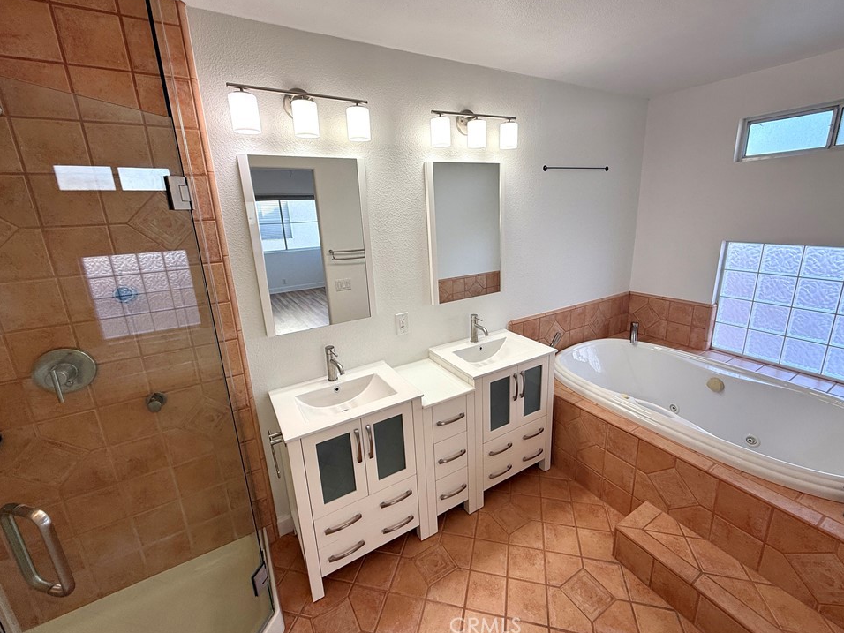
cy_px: 299
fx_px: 366
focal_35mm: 15
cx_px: 436
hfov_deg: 98.1
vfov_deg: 81.7
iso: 64
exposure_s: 1/137
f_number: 2.2
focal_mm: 2.22
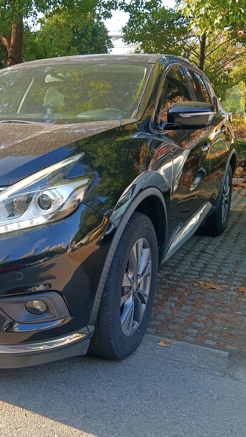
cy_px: 218
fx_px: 464
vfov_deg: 50.5
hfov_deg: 28.4
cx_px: 19
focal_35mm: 40
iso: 493
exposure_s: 1/900
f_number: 1.9
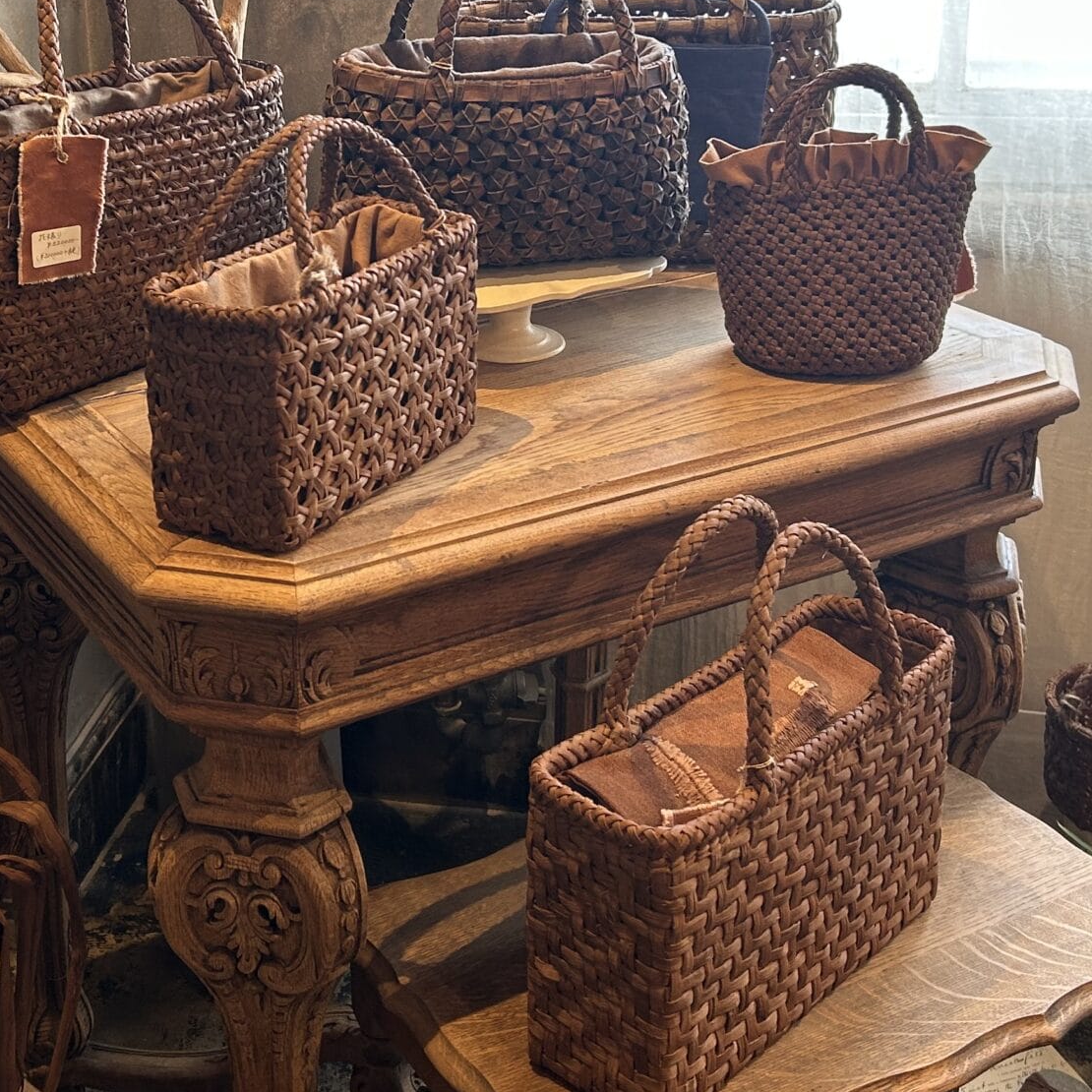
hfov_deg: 32.1
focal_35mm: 53
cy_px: 274
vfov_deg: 31.6
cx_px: 407
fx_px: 1892
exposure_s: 1/120
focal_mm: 5.7
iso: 80
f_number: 1.5
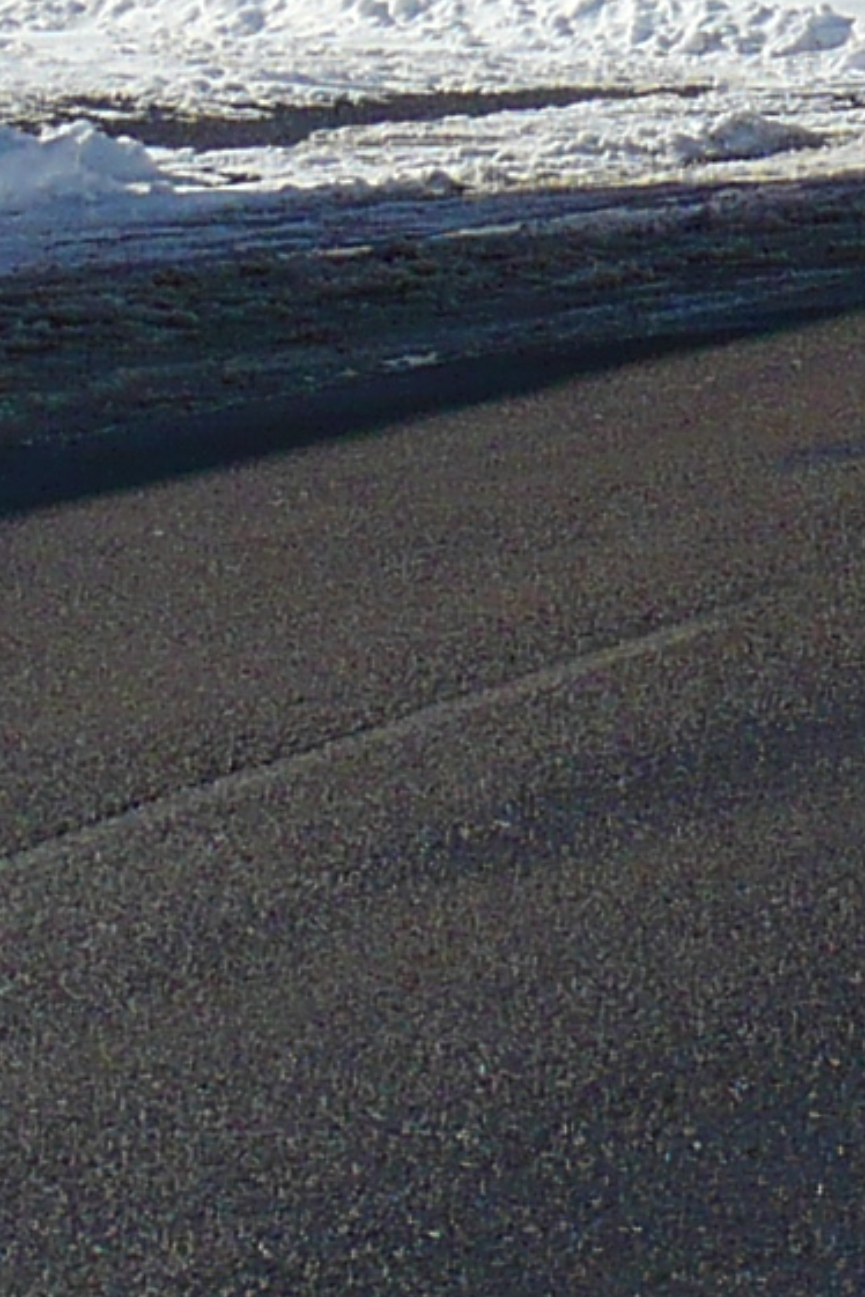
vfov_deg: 9.7
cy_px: -791
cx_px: 985
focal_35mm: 205
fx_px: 7388
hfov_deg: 6.7
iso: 100
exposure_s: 1/400
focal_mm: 6
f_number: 8
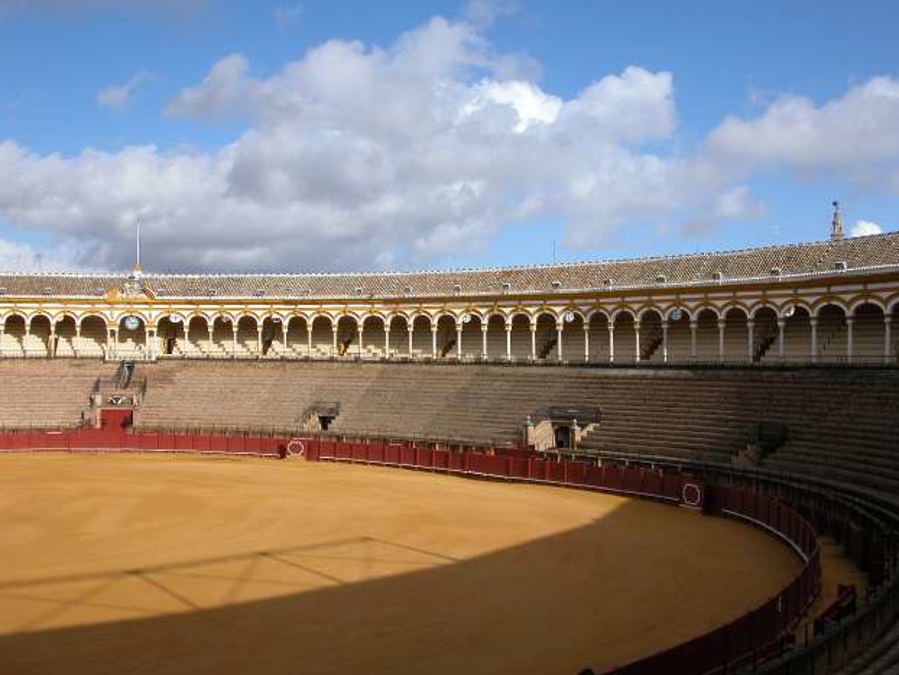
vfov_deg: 39.7
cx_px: 455
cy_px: 334
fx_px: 935
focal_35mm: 36
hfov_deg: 51.3
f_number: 6.3
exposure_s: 1/1000
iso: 200
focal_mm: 8.9
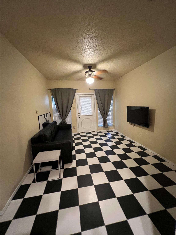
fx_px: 88
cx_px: 88
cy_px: 118
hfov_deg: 89.9
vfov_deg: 106.2
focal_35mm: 13
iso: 800
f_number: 1.8
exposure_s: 1/40
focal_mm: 1.57
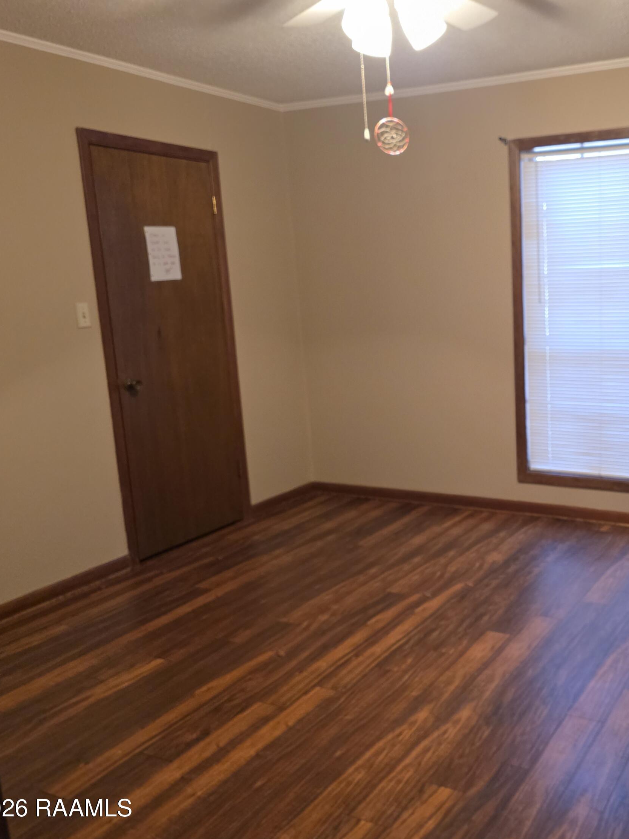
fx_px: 751
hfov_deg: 42.9
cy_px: 423
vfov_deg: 58.4
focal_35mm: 31
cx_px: 521
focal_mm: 6.3
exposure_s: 1/120
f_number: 1.7
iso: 640
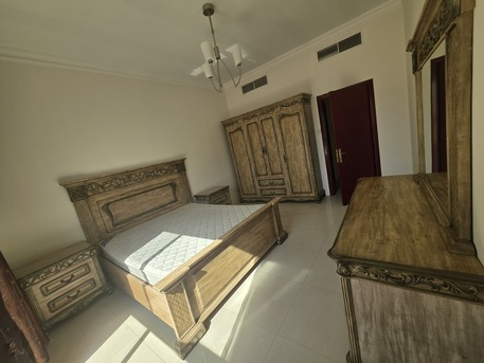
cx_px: 242
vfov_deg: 89.9
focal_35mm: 13
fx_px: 182
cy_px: 182
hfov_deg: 106.2
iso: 32
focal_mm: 2.2
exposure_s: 1/120
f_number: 1.9
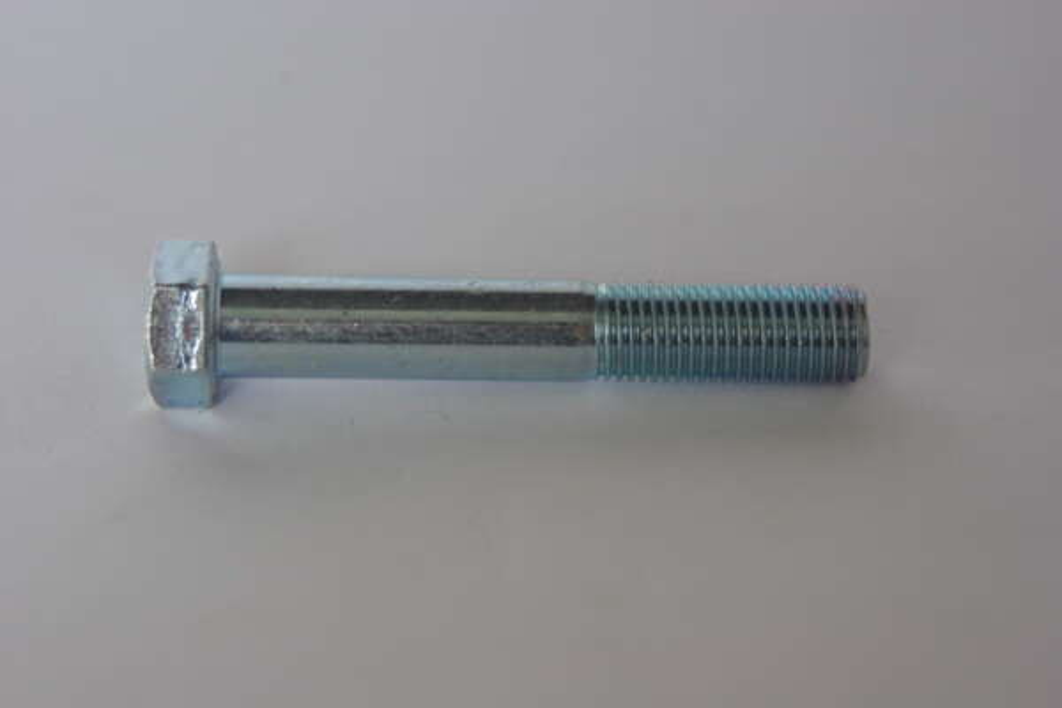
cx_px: 531
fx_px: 3540
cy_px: 354
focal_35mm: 120
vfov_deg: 11.4
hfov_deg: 17.1
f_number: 8
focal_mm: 80
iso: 400
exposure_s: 1/90
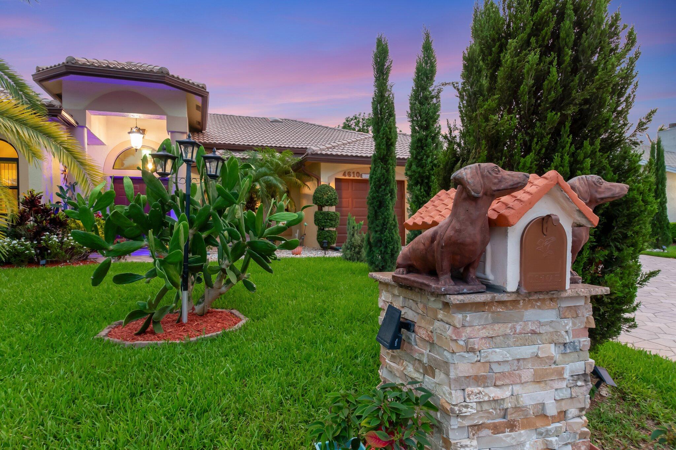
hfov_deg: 81.2
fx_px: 394
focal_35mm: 21
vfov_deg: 59.4
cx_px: 338
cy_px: 225
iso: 640
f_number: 8
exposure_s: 1/5
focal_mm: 14
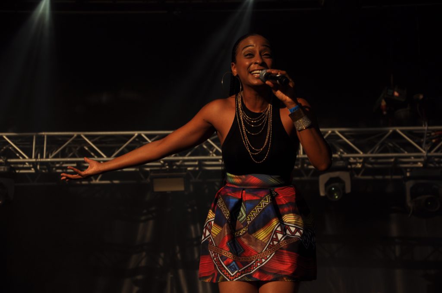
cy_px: 146
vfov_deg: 14.7
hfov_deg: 21.9
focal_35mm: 93
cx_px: 221
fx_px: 1140
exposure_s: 1/4000
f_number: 5.3
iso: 200
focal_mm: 62
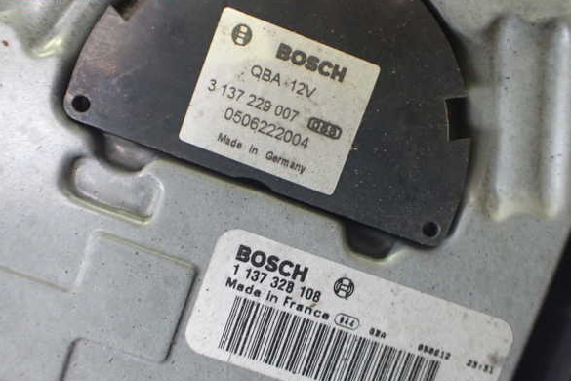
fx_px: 508
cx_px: 292
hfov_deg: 58.7
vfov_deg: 41.1
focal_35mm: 32
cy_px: 199
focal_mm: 5.4
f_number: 2.3
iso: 800
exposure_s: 1/50
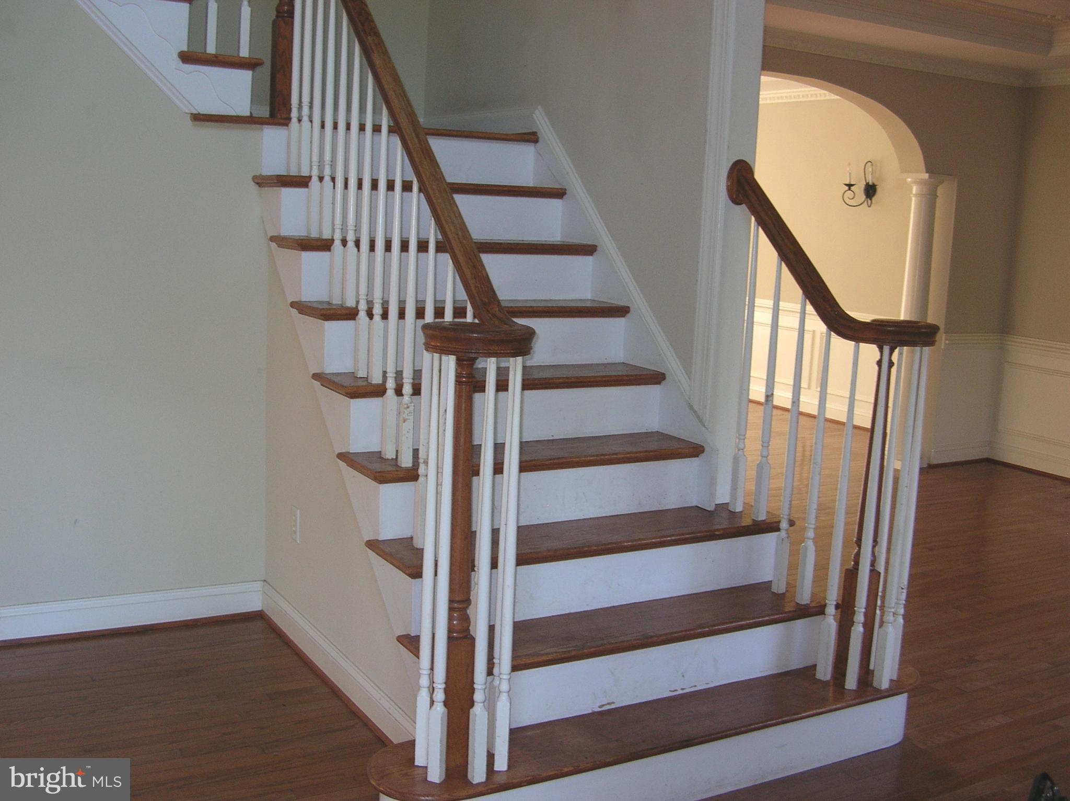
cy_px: 400
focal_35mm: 36
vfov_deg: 39.6
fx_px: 1112
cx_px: 535
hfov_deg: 51.4
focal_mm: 6
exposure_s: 1/30
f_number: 2.7
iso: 50
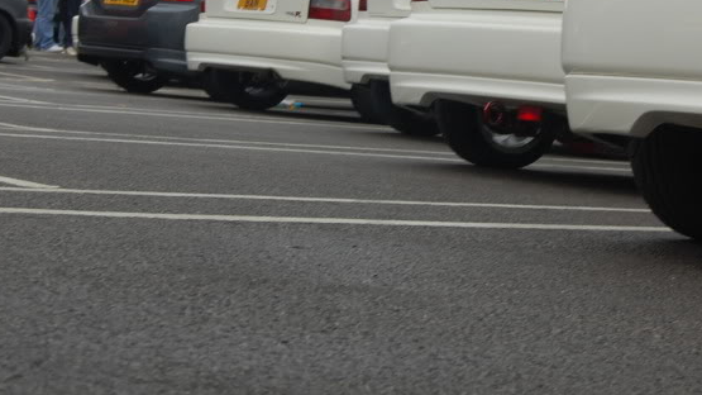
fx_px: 2047
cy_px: 57
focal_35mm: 110
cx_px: 370
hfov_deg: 19.5
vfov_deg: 11.0
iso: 200
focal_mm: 38
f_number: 6.3
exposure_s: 1/160
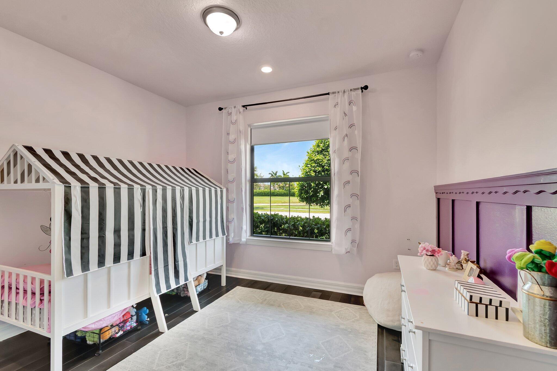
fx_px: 232
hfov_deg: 100.4
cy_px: 186
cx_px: 278
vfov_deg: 77.3
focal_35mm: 15
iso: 640
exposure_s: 1/30
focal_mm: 10
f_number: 8
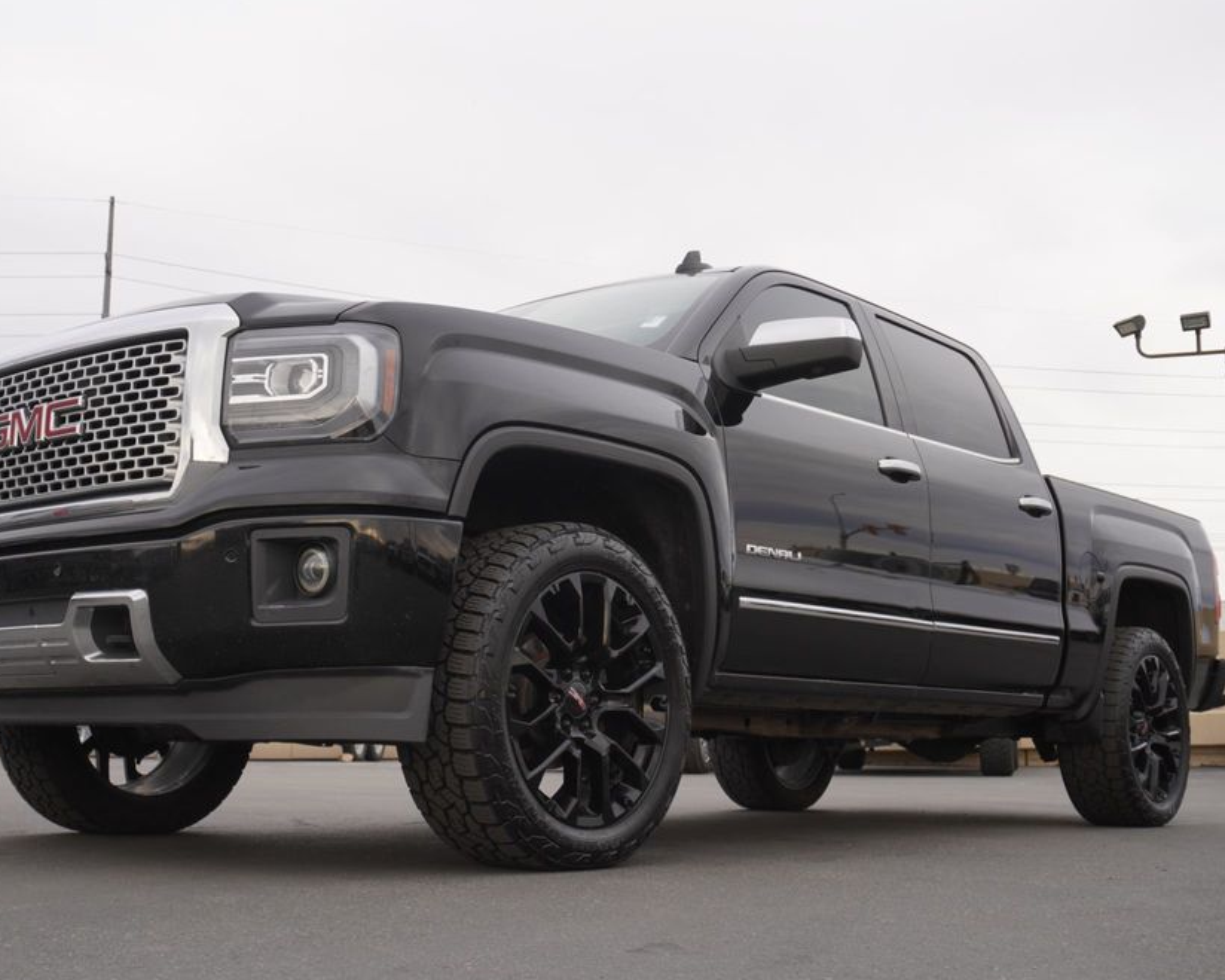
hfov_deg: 43.7
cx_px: 537
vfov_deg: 35.7
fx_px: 1523
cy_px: 501
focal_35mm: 42
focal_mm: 24
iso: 100
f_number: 6.3
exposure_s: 1/100
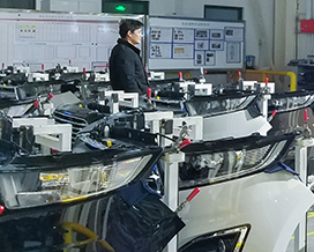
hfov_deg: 23.3
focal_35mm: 70
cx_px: 432
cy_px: 58
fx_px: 651
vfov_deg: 21.7
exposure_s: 1/13
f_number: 1.7
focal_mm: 4.2
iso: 200
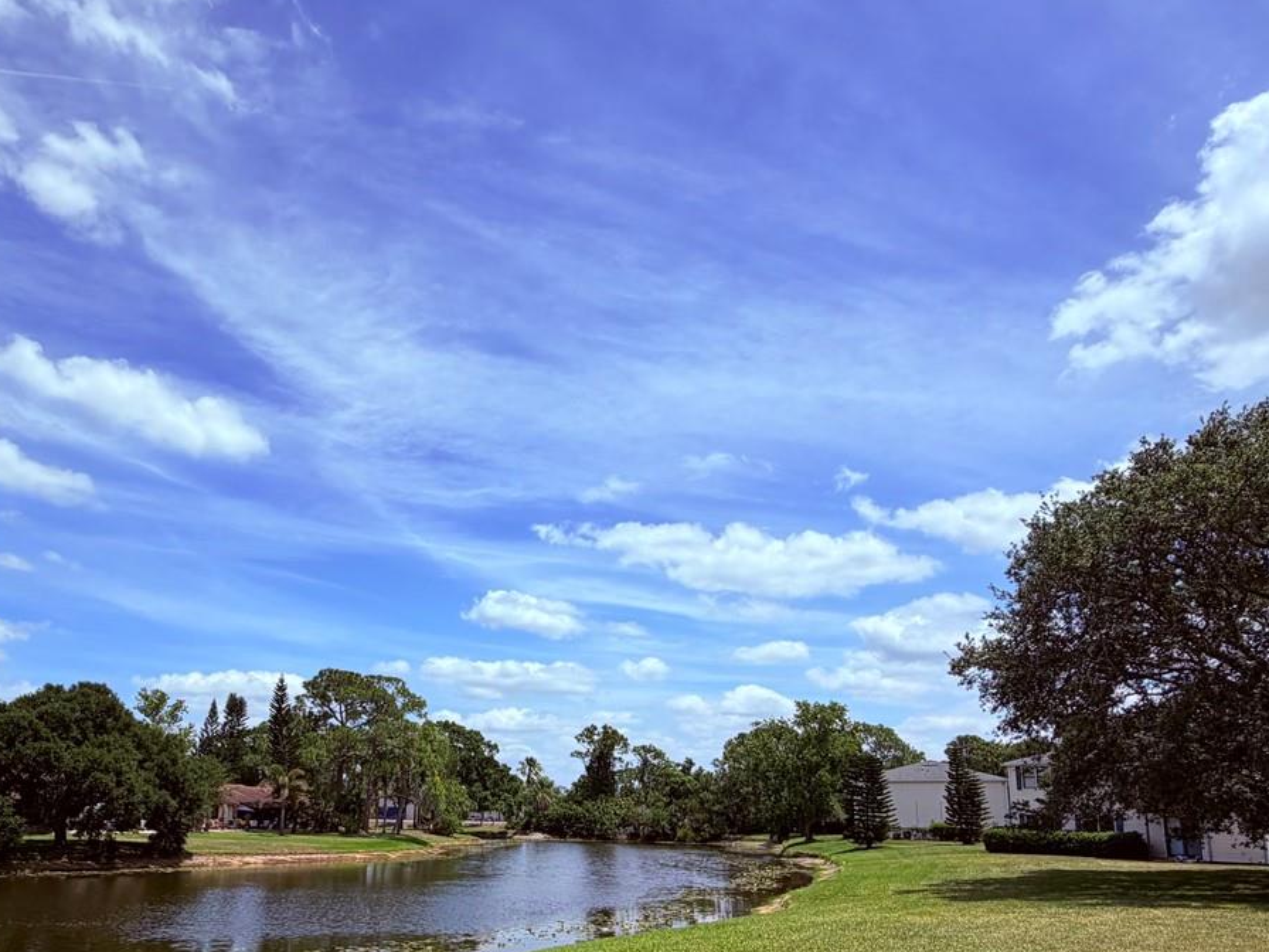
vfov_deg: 53.5
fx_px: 916
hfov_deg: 68.9
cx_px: 525
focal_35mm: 25
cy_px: 657
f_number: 2.2
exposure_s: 1/1368
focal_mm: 2.22
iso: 20
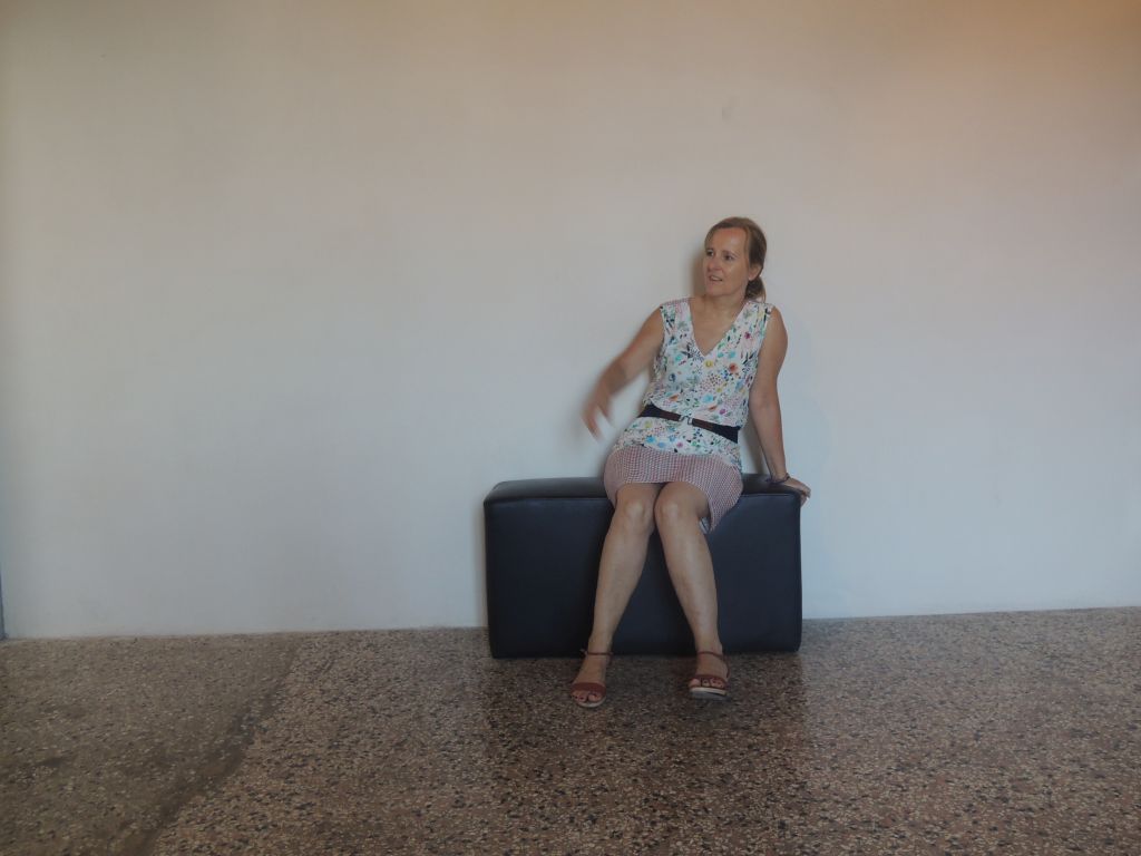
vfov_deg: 45.4
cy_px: 428
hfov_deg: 58.4
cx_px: 570
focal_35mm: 31
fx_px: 1022
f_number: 3
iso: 180
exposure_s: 1/30
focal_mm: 5.5
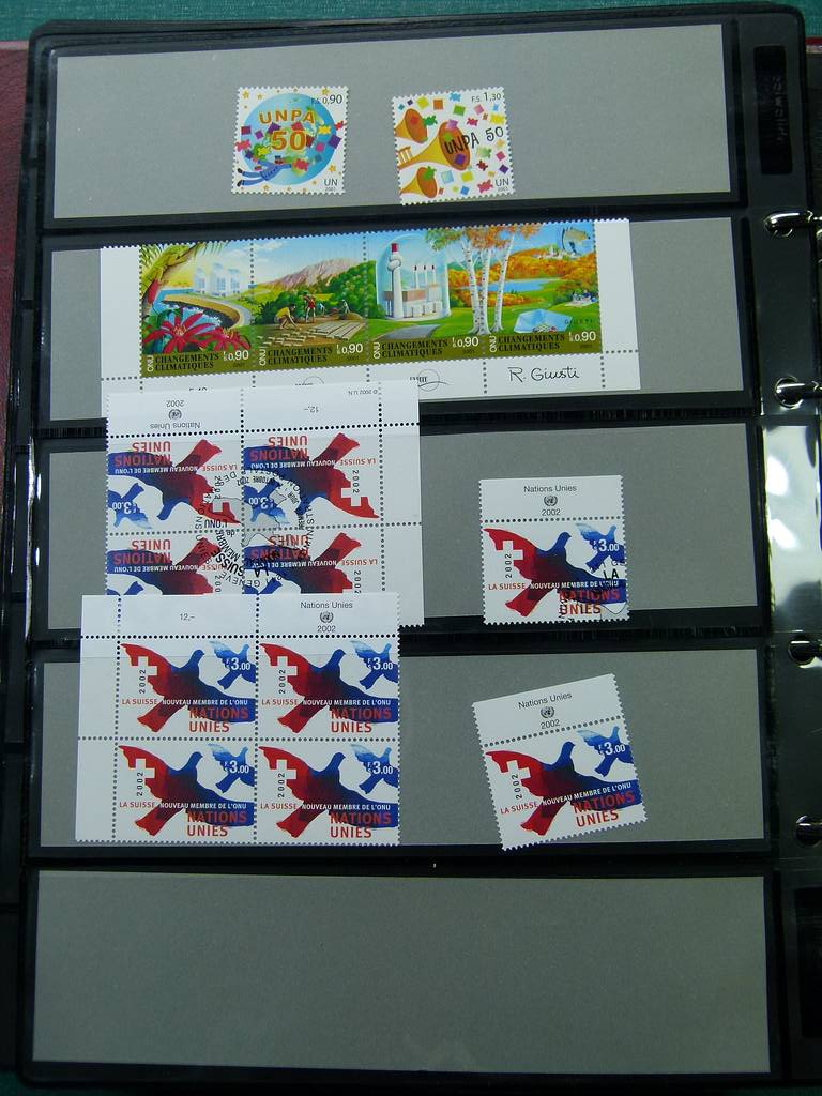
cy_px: 548
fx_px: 1203
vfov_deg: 49.0
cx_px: 411
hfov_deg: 37.7
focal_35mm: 38
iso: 100
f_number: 3.1
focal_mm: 6.8
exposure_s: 1/125
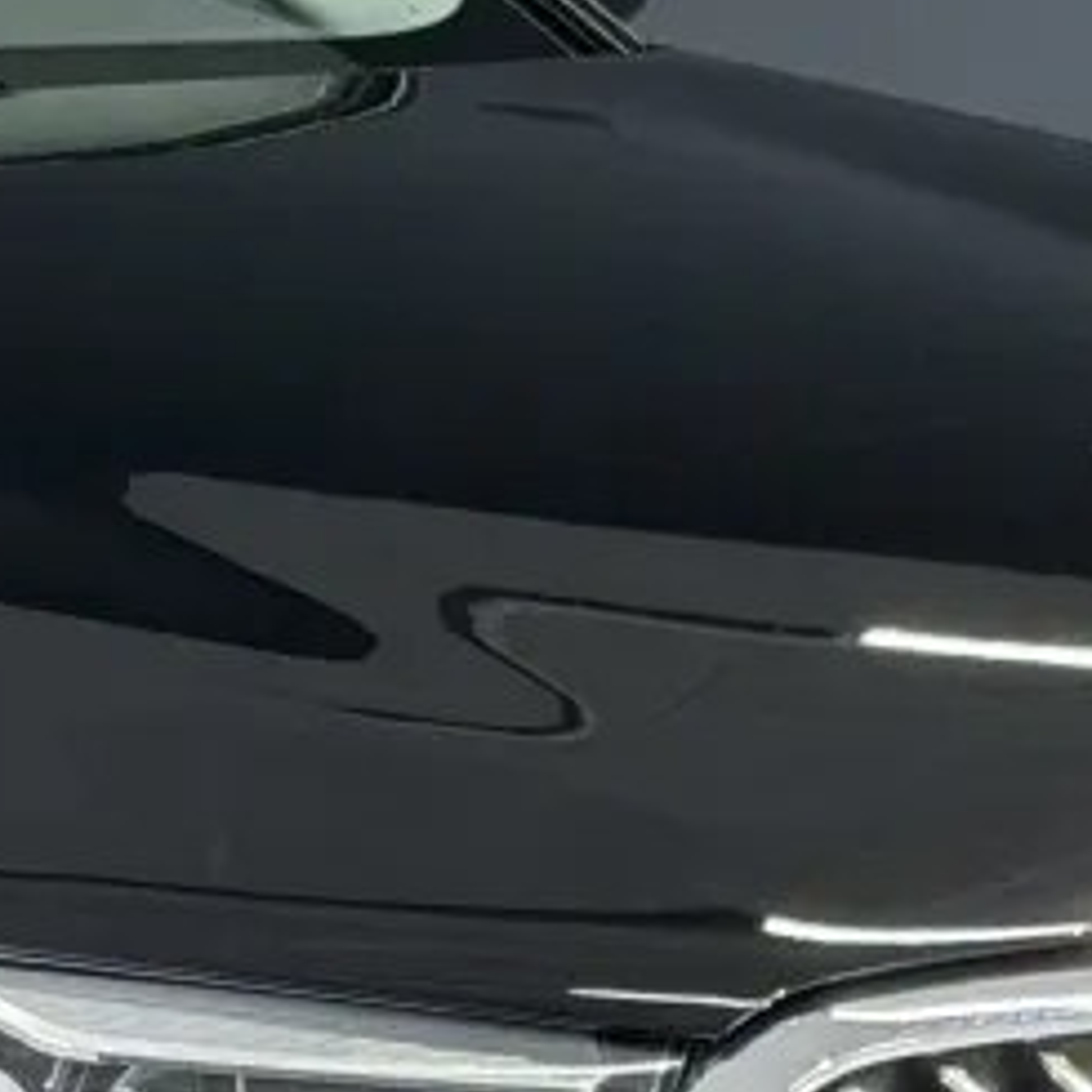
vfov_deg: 7.0
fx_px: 8887
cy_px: 865
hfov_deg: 6.9
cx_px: -459
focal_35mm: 249
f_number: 1.78
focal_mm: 6.76
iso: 250
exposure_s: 1/100
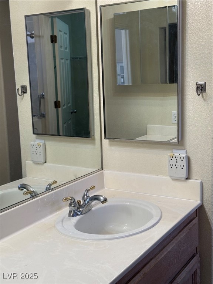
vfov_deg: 39.7
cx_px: 106
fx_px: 394
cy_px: 142
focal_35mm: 48
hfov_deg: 30.3
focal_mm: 6.76
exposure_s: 1/60
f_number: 1.78
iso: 80
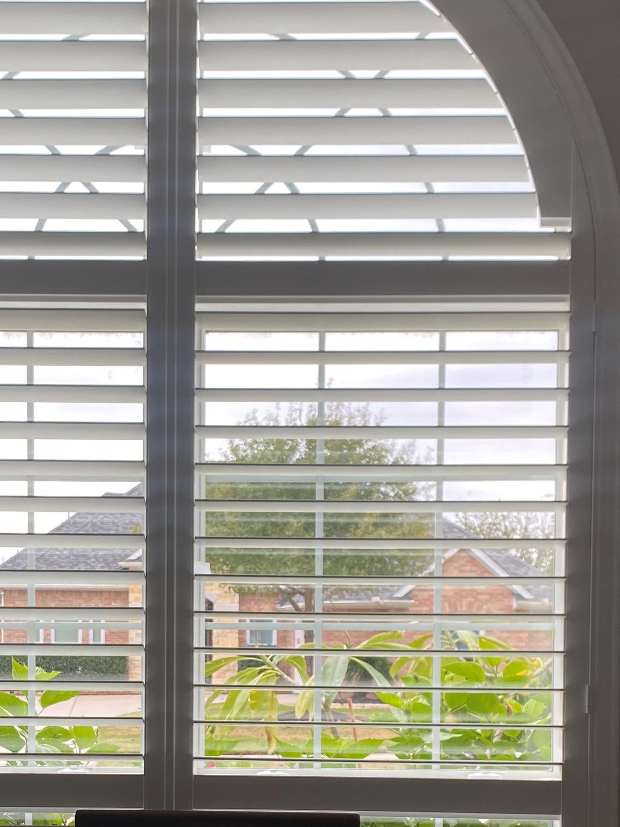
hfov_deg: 24.7
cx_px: 202
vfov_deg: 31.6
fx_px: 1409
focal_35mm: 59
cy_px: 691
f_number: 1.8
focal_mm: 4.25
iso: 32
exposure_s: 1/145
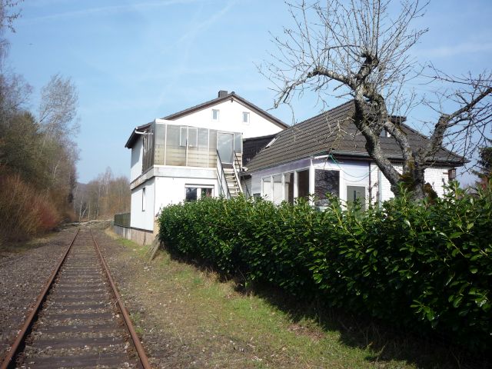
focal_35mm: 32
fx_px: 455
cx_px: 246
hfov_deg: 56.8
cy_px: 184
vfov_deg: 44.2
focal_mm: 5.2
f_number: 4.5
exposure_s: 1/400
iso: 100
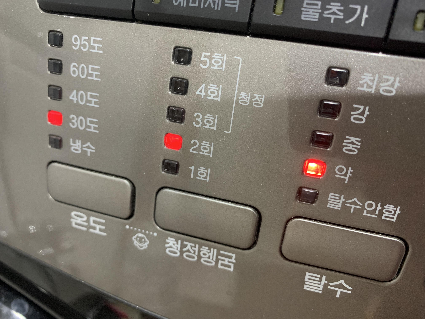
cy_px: 160
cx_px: 212
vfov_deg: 53.1
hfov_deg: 67.3
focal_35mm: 26
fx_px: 319
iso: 320
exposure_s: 1/40
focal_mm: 4.25
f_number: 1.8
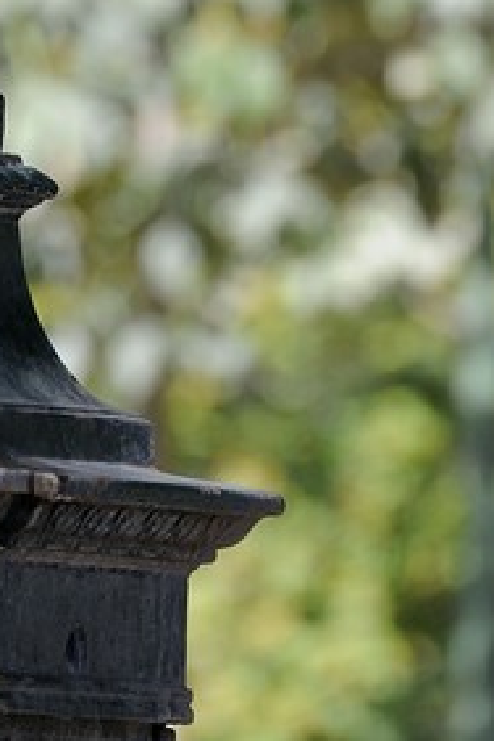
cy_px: -1230
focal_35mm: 1020
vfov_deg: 2.0
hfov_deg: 1.3
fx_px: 20993
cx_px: -477
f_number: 6.3
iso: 200
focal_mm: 180
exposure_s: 1/160
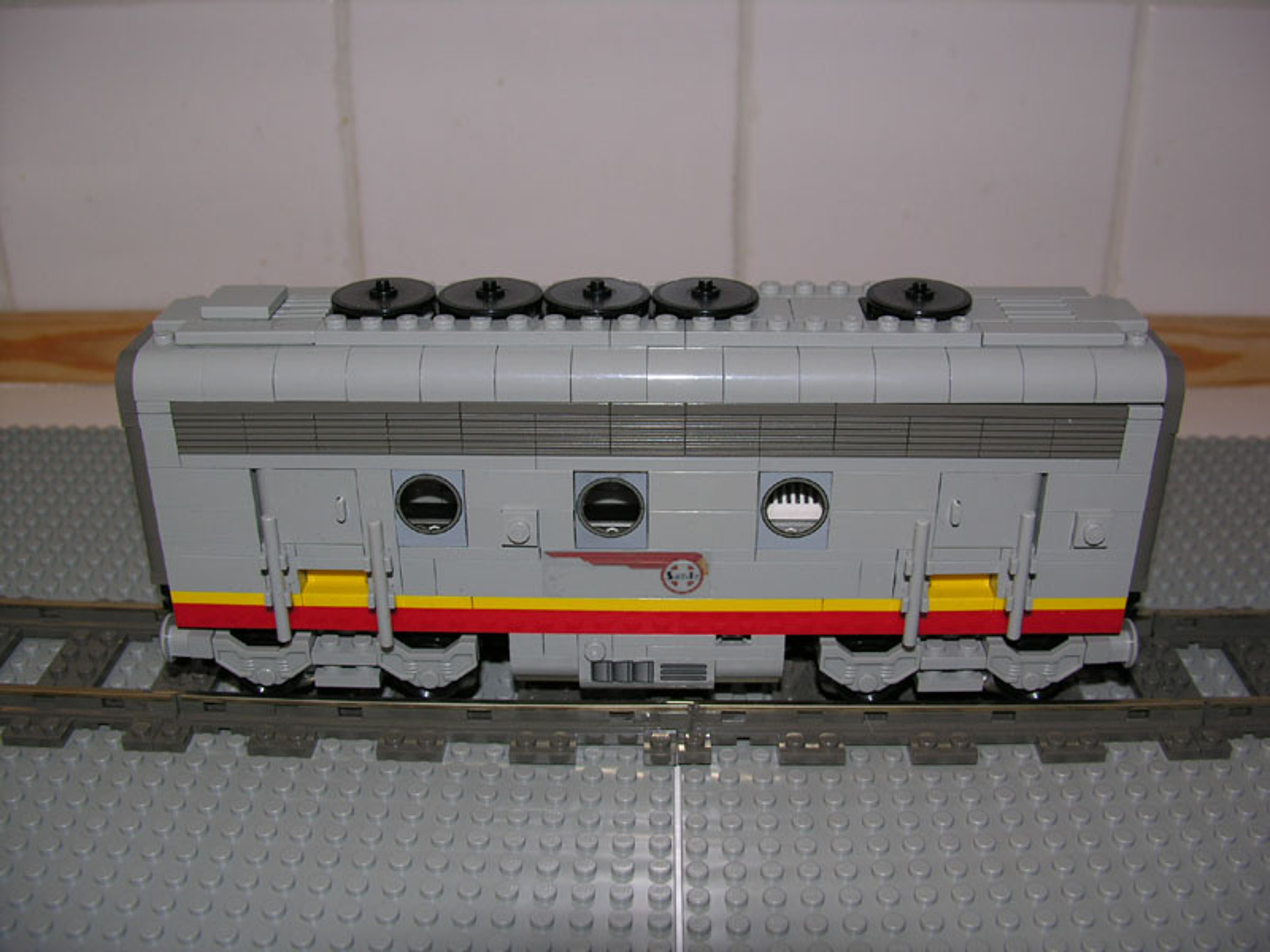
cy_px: 476
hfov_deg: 52.6
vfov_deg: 40.7
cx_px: 635
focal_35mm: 35
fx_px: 1284
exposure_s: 1/60.1
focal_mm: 8.9
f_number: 2.8
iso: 50
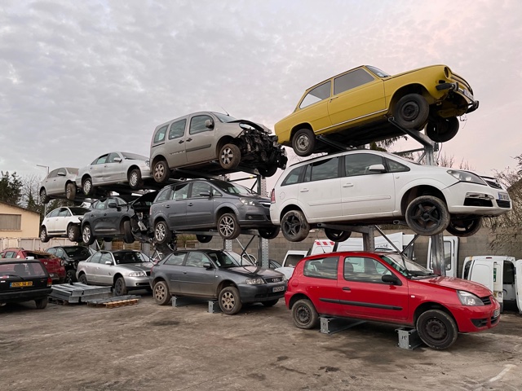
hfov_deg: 67.3
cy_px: 196
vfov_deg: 53.1
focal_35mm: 26
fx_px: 392
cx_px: 261
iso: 125
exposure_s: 1/78
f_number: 1.6
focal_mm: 5.1
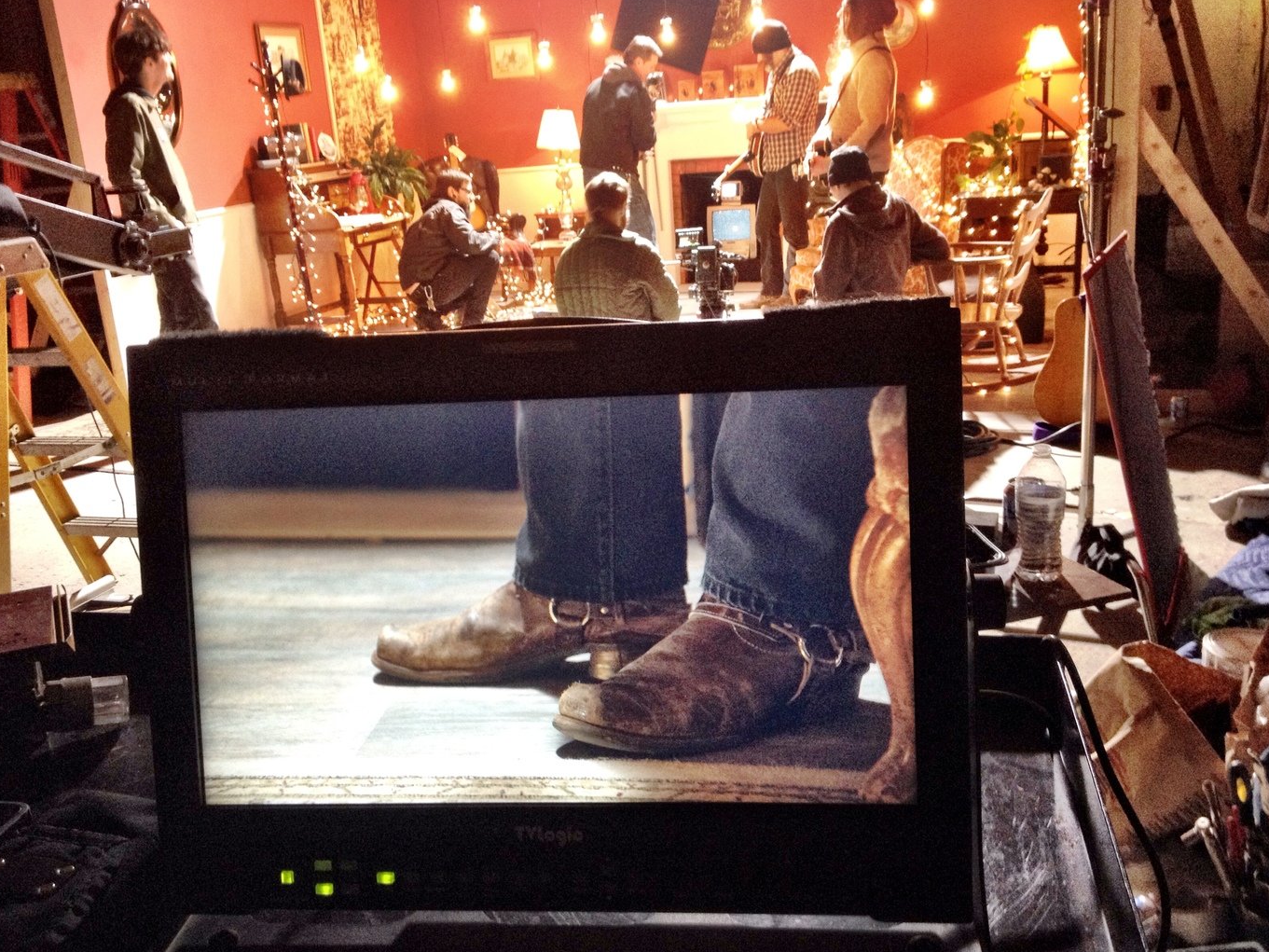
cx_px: 627
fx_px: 1320
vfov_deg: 39.7
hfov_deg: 51.3
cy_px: 472
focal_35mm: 36
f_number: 2.4
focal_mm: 4.28
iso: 200
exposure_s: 1/20
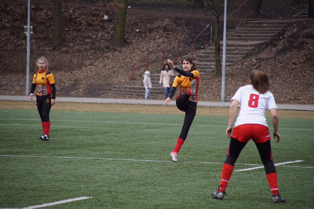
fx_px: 2617
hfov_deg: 6.9
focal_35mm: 300
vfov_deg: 4.6
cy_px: 104
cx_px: 157
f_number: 6.3
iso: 200
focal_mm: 200
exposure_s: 1/320
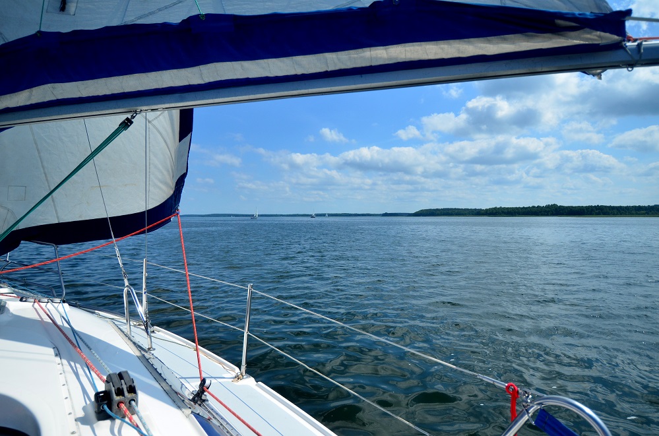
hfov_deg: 81.3
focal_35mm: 21
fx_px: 384
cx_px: 330
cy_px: 218
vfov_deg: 59.2
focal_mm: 14
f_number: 4
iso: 400
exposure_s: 1/6400
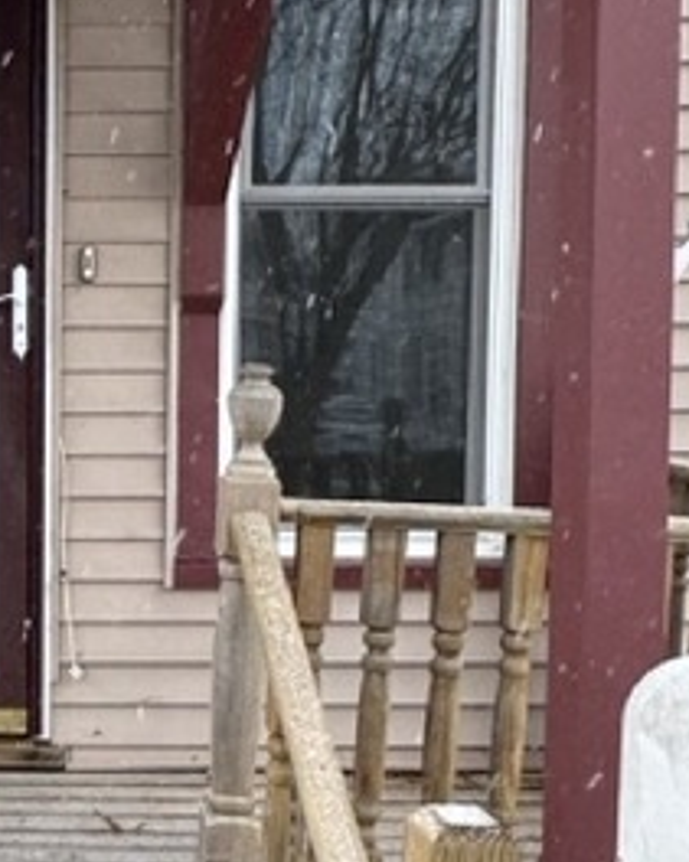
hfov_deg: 24.6
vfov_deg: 33.5
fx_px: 1428
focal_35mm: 56
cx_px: -134
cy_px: 490
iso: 125
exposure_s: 1/99
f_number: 2.2
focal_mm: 2.22
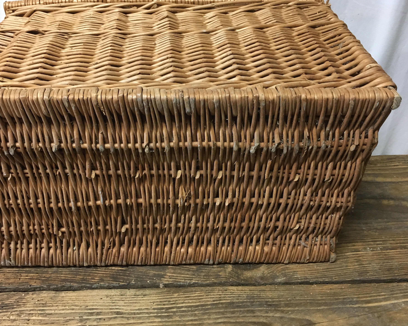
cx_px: 178
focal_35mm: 32
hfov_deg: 55.5
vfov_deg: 45.8
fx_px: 386
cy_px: 157
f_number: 2.2
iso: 200
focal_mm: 4.15
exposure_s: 1/17
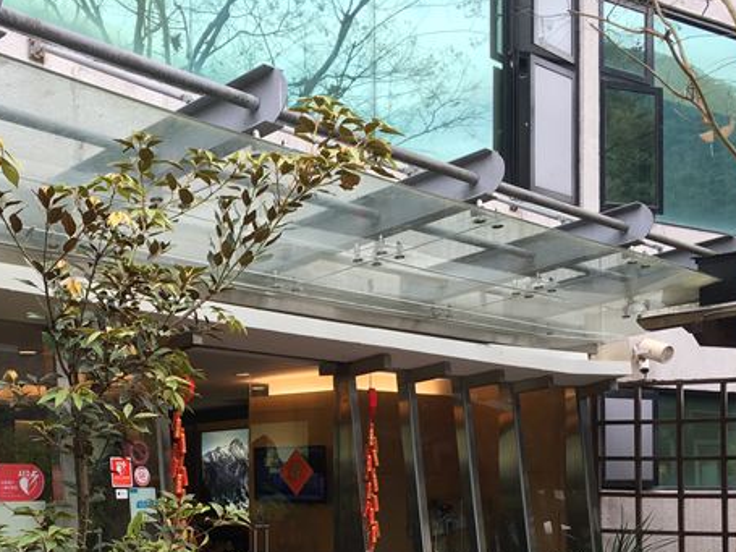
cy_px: 478
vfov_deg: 27.7
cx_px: 210
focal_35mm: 51
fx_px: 1084
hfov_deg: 36.8
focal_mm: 4.15
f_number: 2.2
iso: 25
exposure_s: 1/40
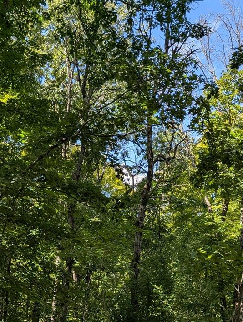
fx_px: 485
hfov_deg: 28.0
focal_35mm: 52
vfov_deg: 35.8
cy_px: 246
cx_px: 90
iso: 20
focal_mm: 6.9
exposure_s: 1/357
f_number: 1.68
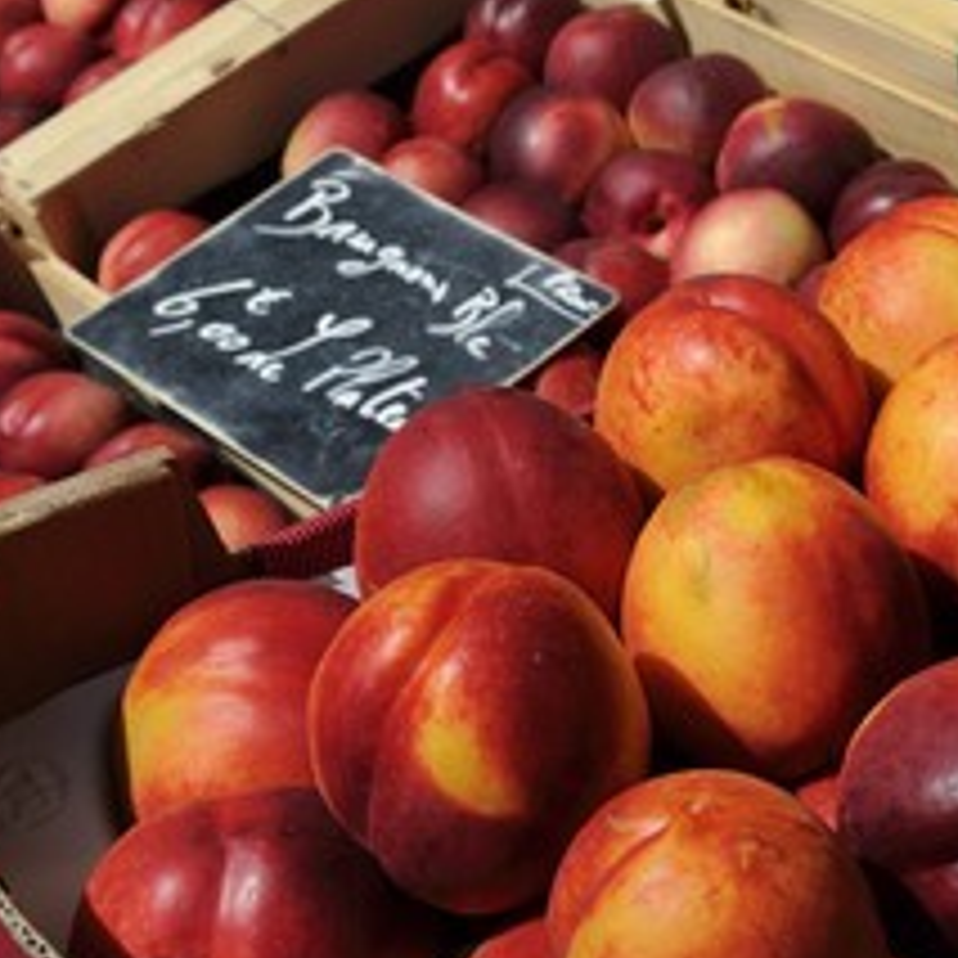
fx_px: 2943
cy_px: 454
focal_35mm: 94
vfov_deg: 18.5
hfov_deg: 18.3
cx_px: 765
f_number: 16
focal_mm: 56
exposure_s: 1/160
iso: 200
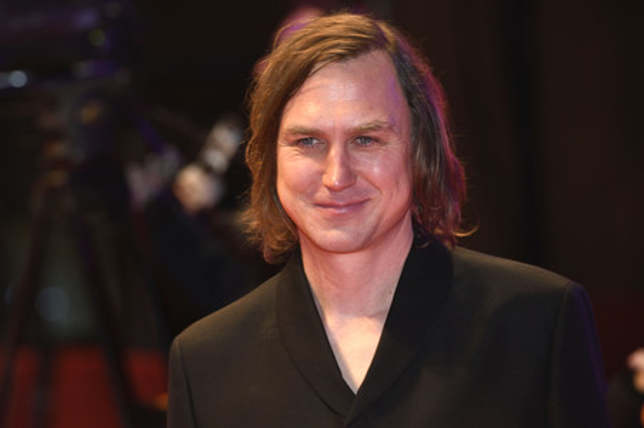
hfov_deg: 10.3
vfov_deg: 6.9
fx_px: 3575
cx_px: 322
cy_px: 214
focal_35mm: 200
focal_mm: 200
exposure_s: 1/125
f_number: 5
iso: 800
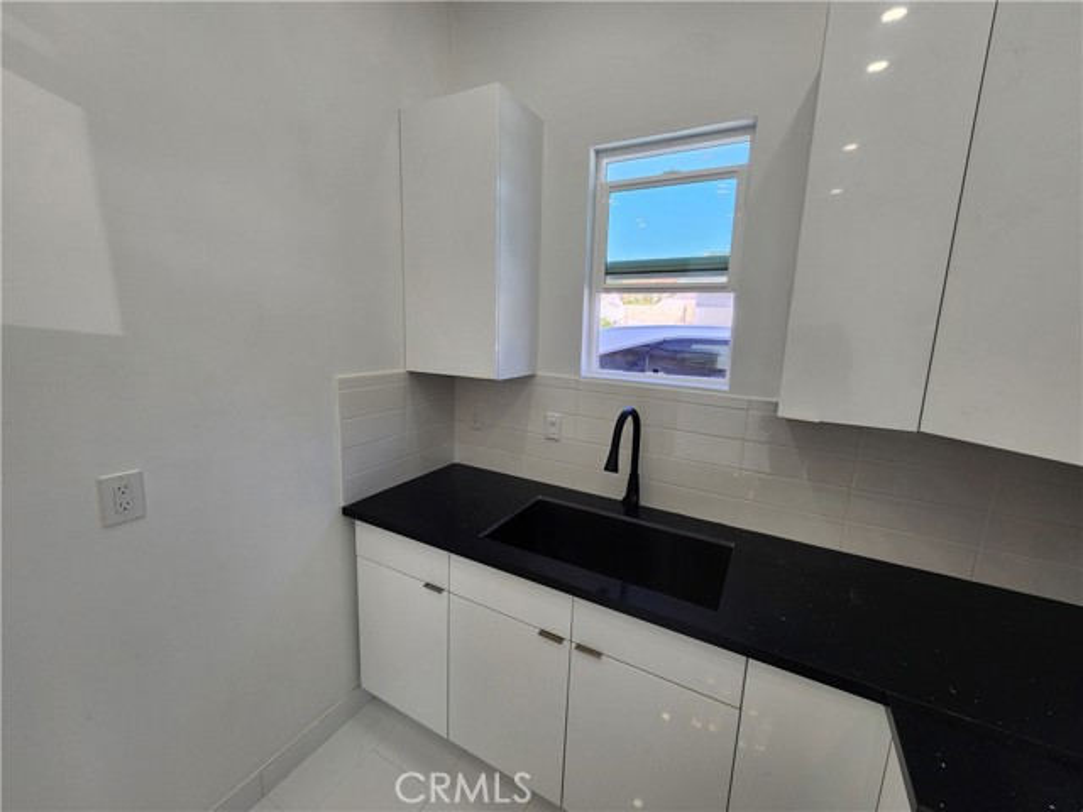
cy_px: 406
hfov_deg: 106.2
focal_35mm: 13
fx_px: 407
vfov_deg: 89.9
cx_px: 542
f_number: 2.2
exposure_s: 1/131
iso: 50
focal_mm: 2.2
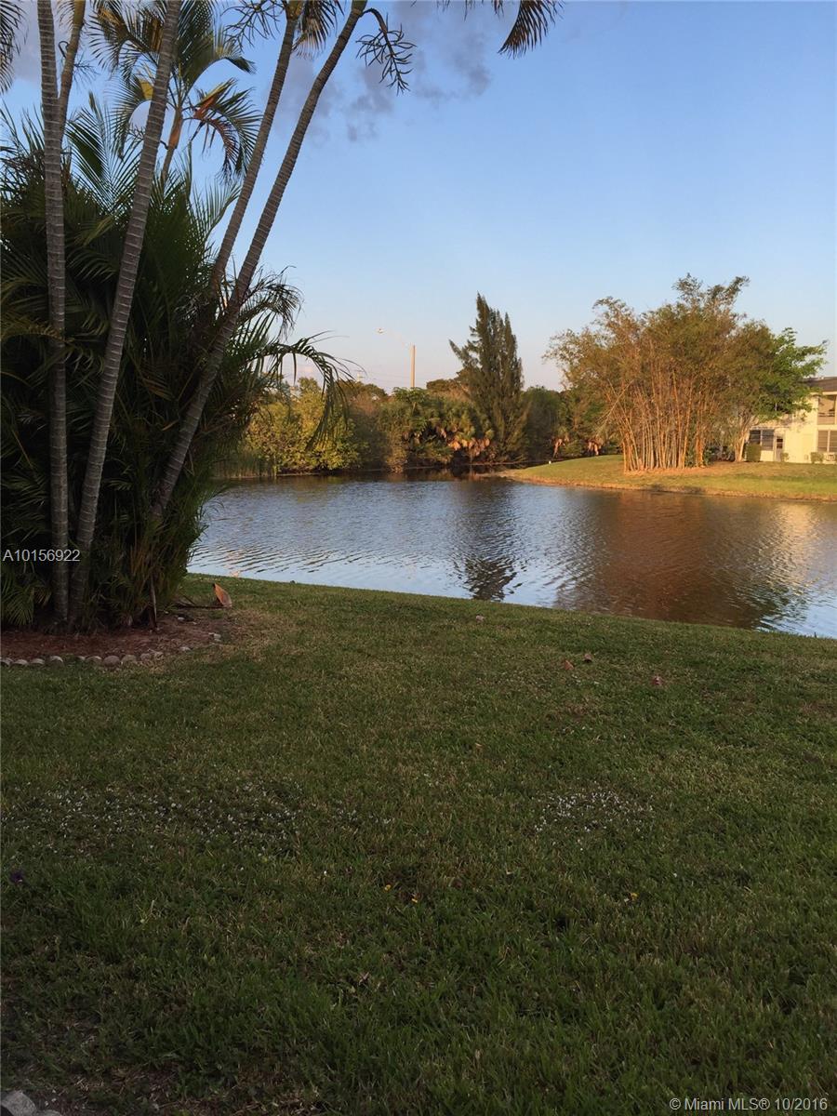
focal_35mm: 29
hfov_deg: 48.2
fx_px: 935
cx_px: 418
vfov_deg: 61.7
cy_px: 558
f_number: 2.2
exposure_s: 1/670
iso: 32
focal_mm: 4.15
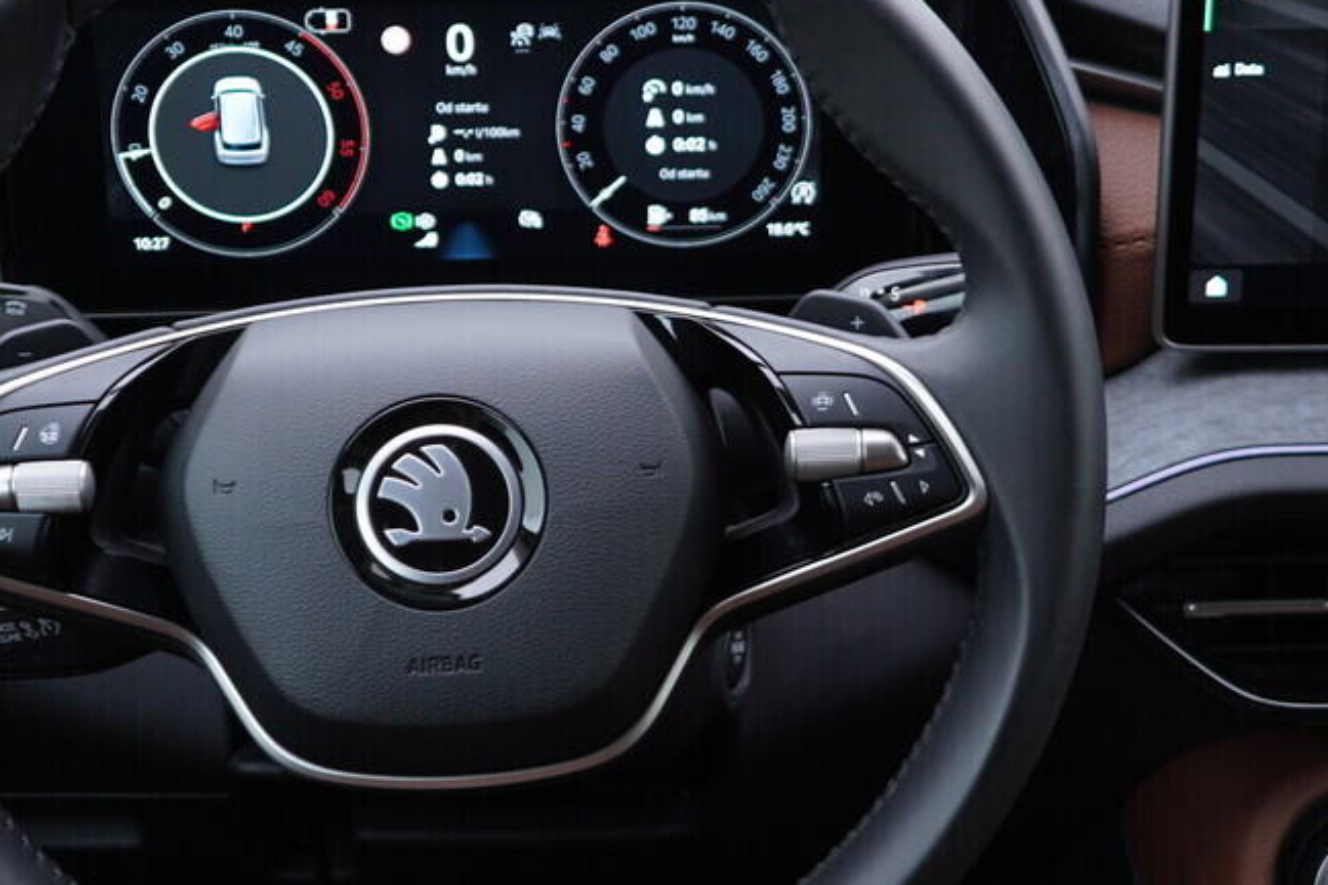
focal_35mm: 80
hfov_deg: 25.4
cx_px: 719
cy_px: 479
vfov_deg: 17.1
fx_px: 2951
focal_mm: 24
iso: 200
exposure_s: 1/40
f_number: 2.8
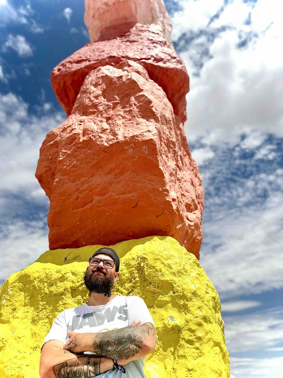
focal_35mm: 24
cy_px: 189
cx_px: 142
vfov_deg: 71.6
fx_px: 262
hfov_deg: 56.8
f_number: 1.78
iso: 80
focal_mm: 6.76
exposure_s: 1/14286
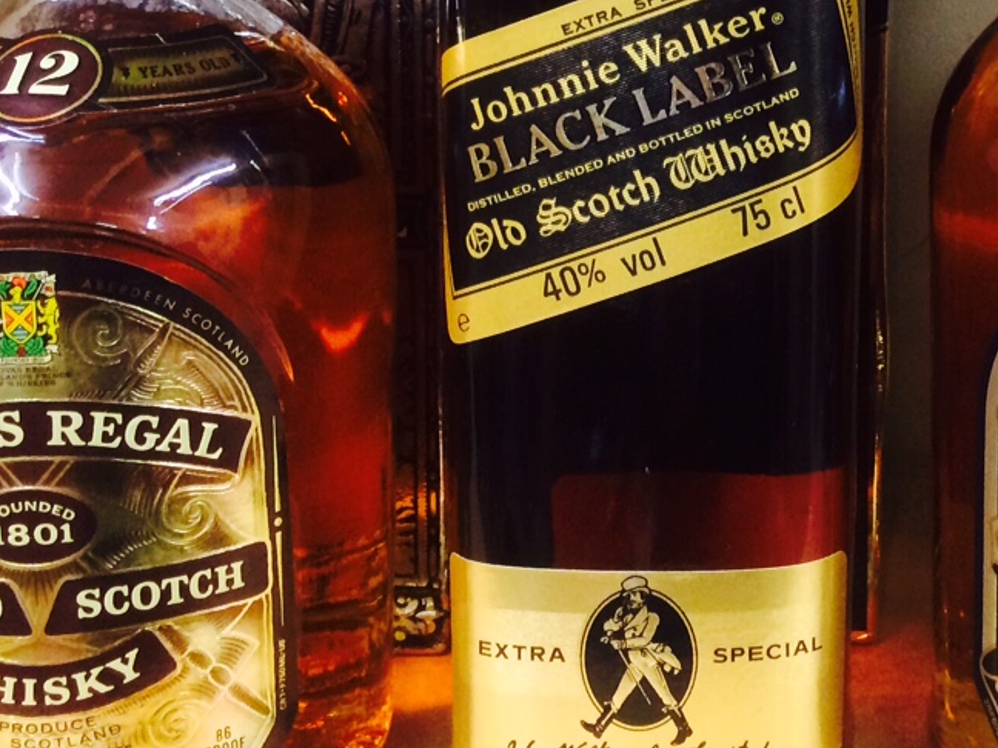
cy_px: 15
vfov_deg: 19.6
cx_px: 956
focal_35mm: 73
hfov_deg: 25.6
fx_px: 2105
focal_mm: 4.15
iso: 200
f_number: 2.2
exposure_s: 1/33
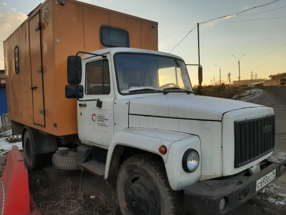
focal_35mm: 26
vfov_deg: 53.1
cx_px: 143
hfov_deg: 67.3
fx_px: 215
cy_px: 108
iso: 40
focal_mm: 3.93
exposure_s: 1/668
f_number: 1.7
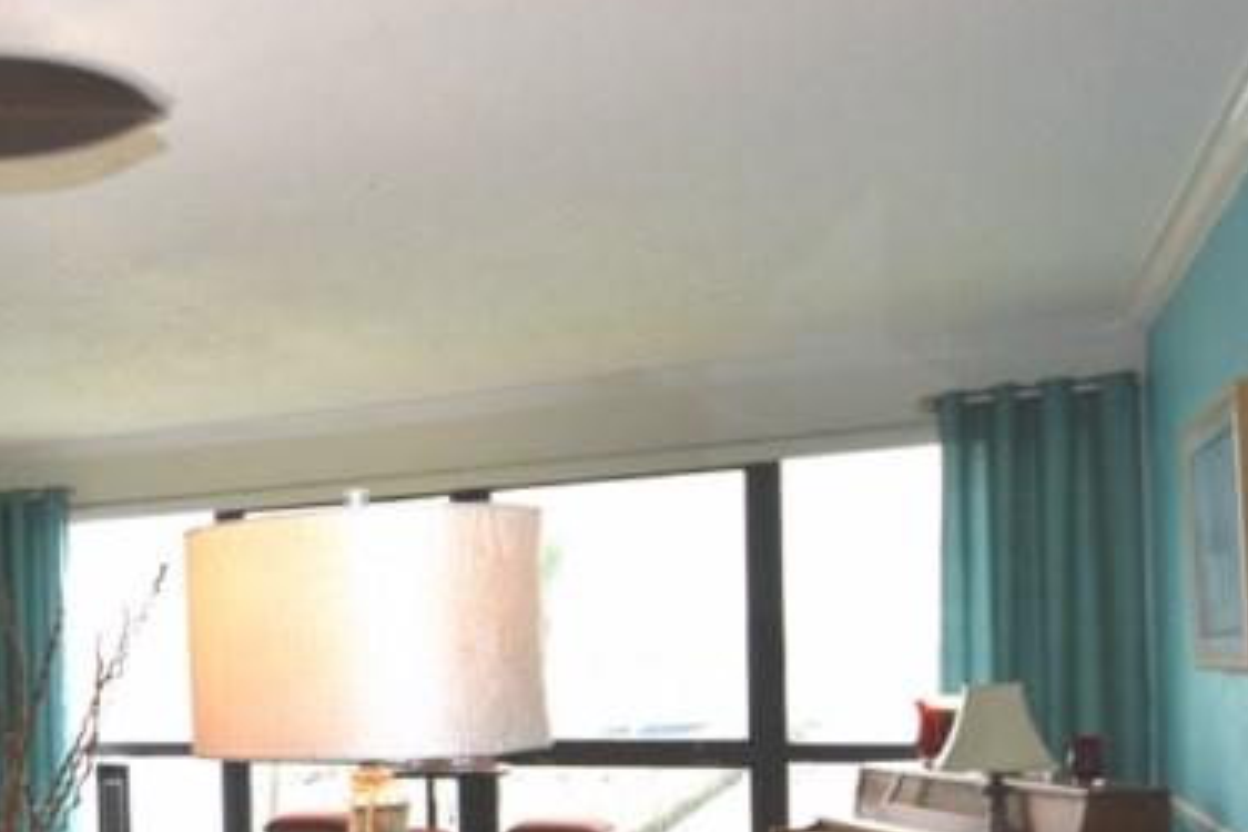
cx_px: -3
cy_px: 671
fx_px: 1421
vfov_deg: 31.7
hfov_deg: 41.2
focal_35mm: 41
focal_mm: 10
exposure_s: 1/80
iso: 200
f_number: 4.5
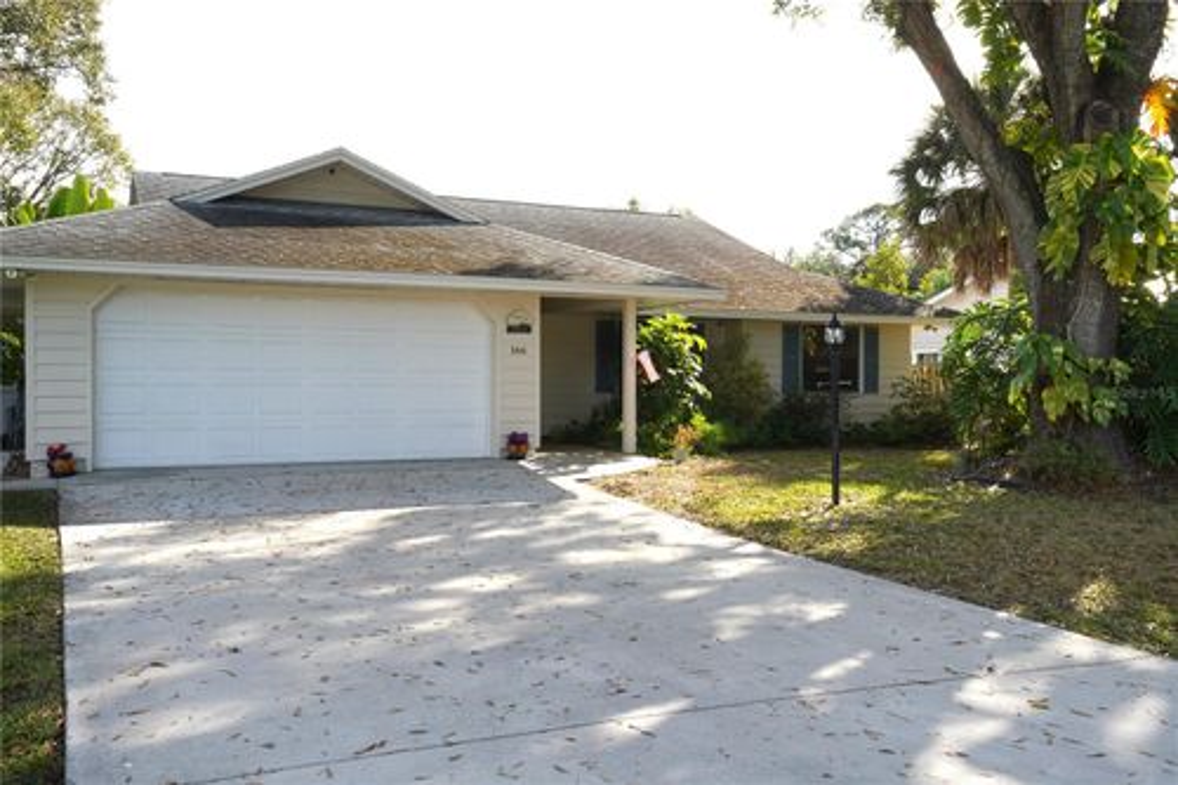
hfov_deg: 55.8
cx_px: 589
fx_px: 1112
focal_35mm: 34
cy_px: 392
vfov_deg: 38.9
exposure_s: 1/40
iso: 160
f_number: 22
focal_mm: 34
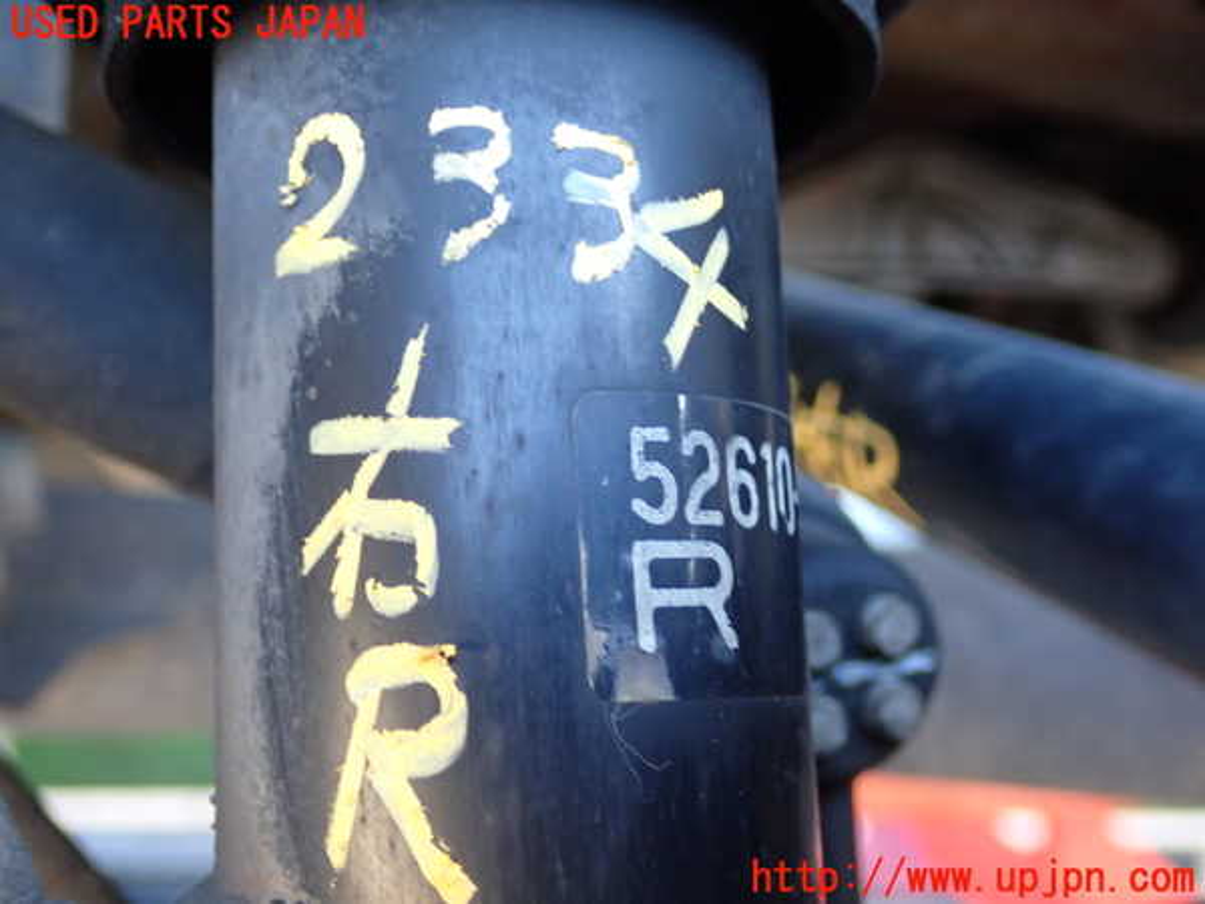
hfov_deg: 40.4
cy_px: 452
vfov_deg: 30.9
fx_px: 1636
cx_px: 602
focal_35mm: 47
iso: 400
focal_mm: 8.4
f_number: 3.1
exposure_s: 1/50
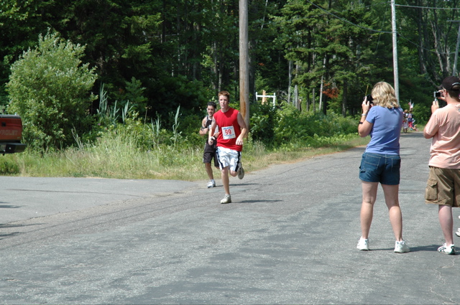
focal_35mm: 105
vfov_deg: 13.0
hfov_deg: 19.5
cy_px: 152
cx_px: 230
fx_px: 1340
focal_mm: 70
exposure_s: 1/250
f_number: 8
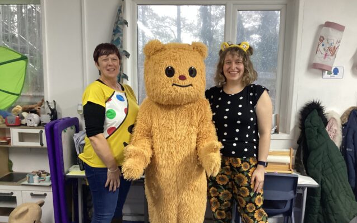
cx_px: 179
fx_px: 321
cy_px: 132
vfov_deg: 38.2
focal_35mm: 33
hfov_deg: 58.1
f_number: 2.4
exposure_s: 1/33
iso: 250
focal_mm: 3.3
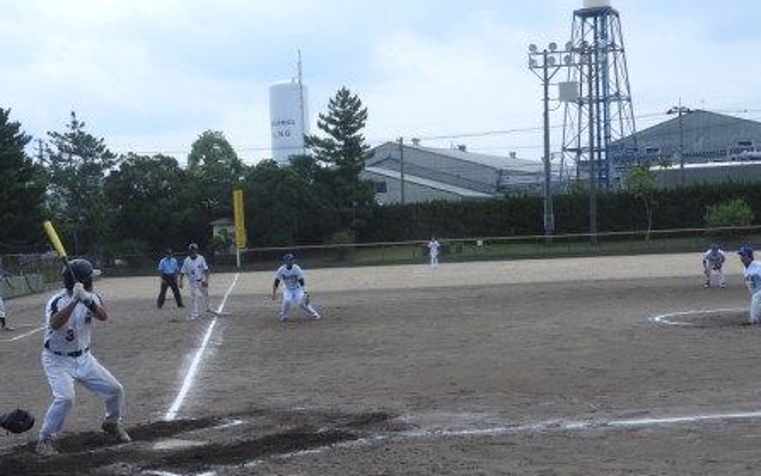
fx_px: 1182
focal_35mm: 57
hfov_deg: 35.7
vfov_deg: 22.6
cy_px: 334
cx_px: 377
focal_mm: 7.2
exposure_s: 1/800
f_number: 3.8
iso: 100
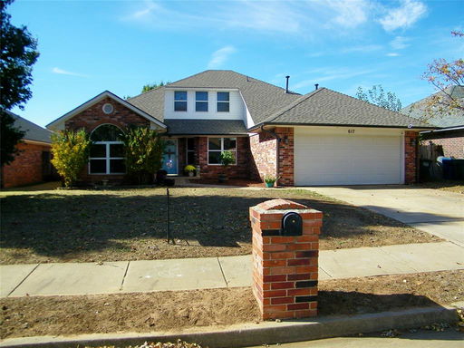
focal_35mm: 28
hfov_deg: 63.4
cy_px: 174
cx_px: 232
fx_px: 375
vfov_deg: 49.7
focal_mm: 5
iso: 80
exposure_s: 1/160
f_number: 7
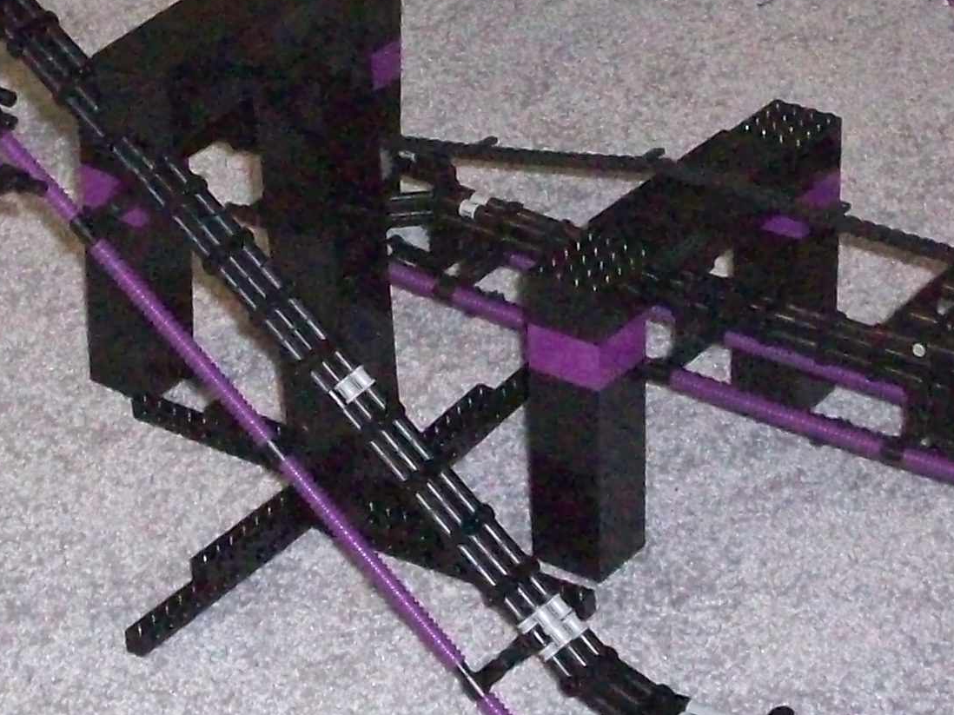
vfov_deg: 14.4
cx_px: 357
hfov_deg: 19.0
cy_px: 301
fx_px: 2838
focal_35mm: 103
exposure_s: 1/128
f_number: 2.8
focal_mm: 6.2
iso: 800
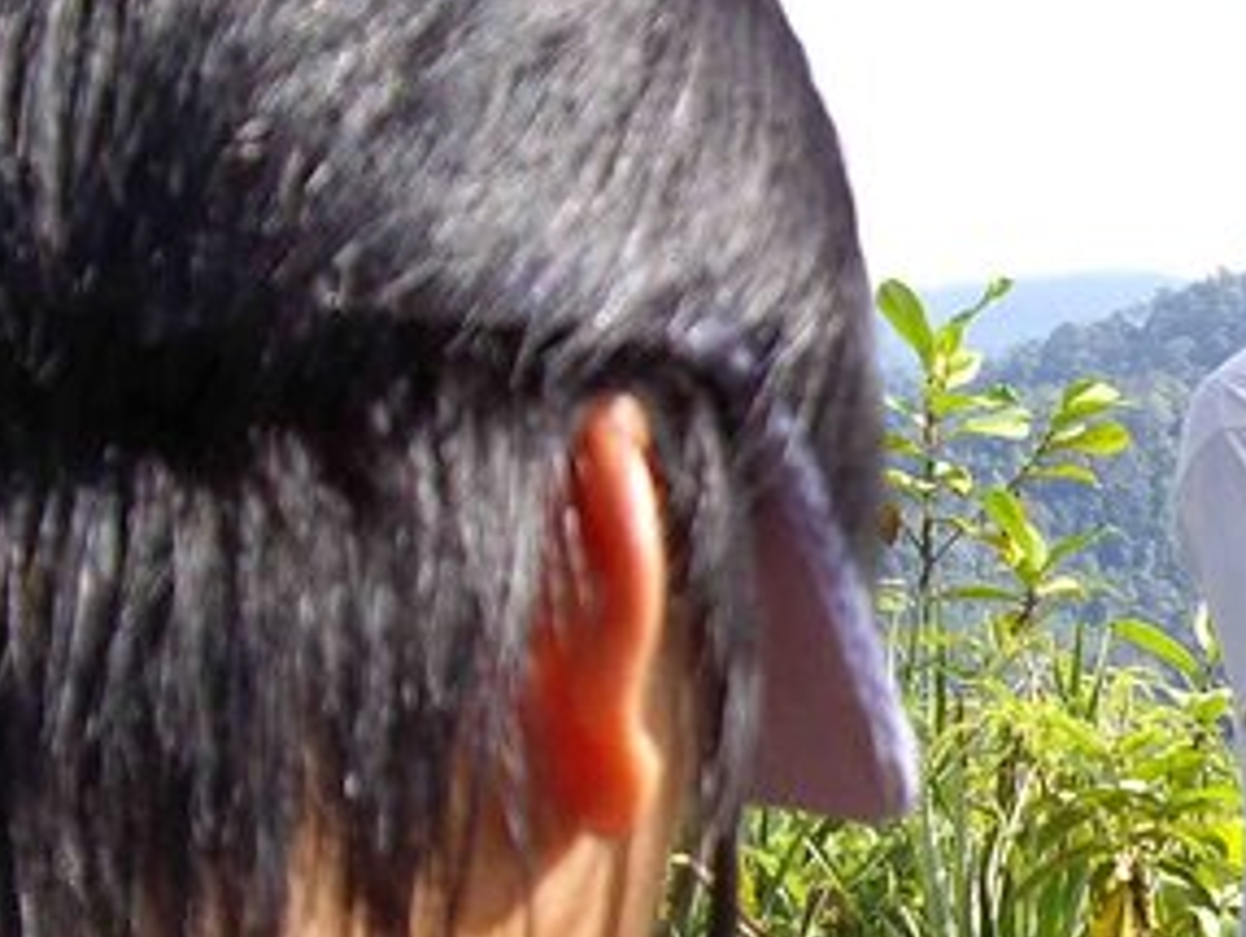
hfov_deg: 13.8
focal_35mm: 136
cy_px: 989
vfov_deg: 10.8
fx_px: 4899
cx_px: 1712
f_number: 2.8
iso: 64
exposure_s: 1/250
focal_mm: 7.9
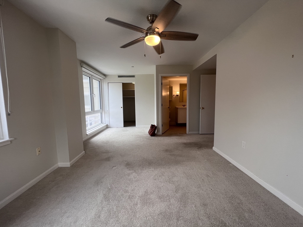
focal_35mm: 13
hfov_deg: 106.2
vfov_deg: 89.9
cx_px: 152
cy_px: 114
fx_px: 114
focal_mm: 1.57
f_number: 1.8
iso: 50
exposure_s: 1/120
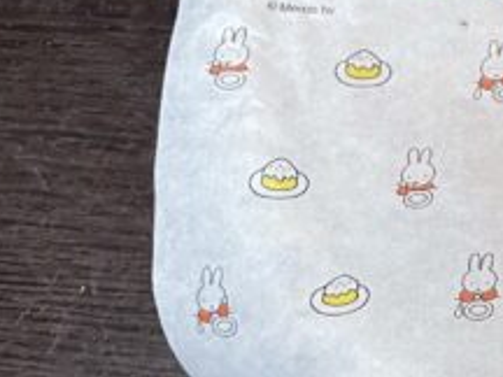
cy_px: -179
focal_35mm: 123
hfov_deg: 13.9
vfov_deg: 11.6
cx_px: 969
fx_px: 1787
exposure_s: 1/50
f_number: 1.6
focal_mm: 4.2
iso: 64
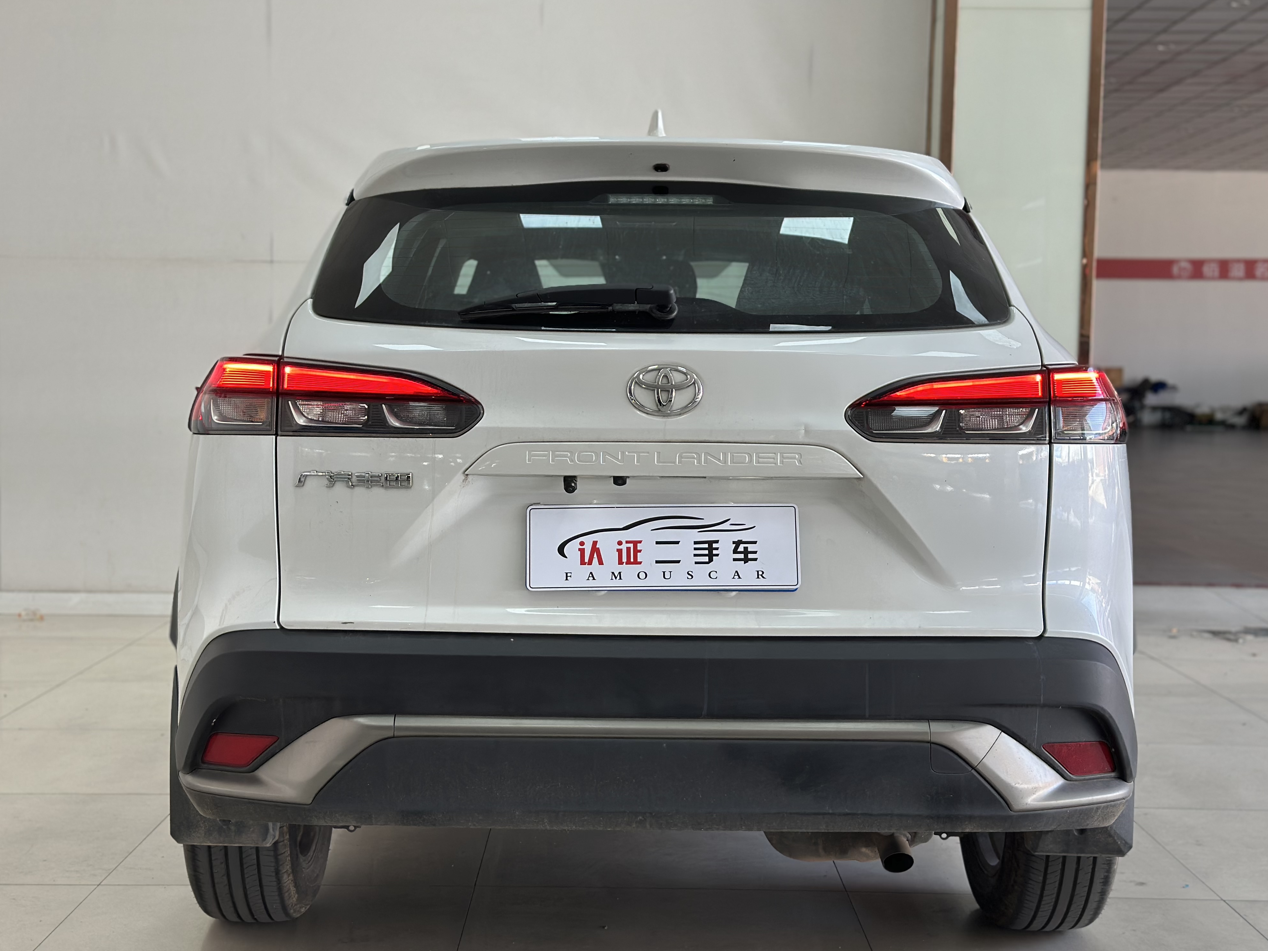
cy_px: 481
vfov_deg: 29.7
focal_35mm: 49
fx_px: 1795
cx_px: 625
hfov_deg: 38.9
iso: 64
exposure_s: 1/141
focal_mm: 6.86
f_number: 1.78
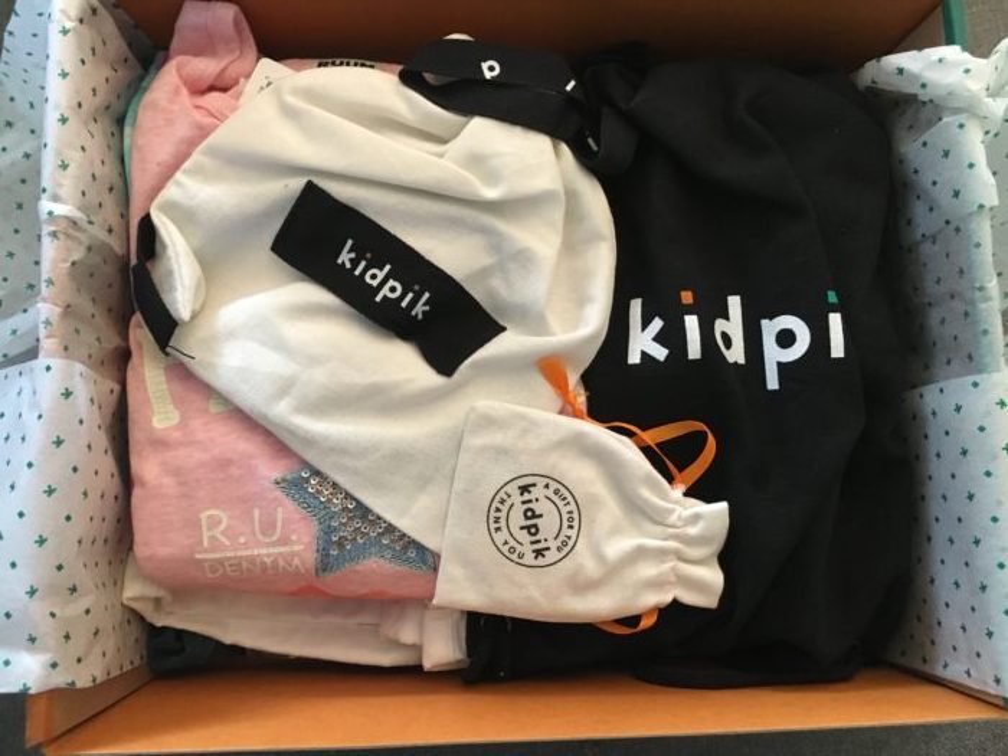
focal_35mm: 29
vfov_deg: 48.2
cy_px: 378
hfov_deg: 61.7
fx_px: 844
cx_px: 504
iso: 200
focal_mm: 4.15
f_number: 2.2
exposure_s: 1/20
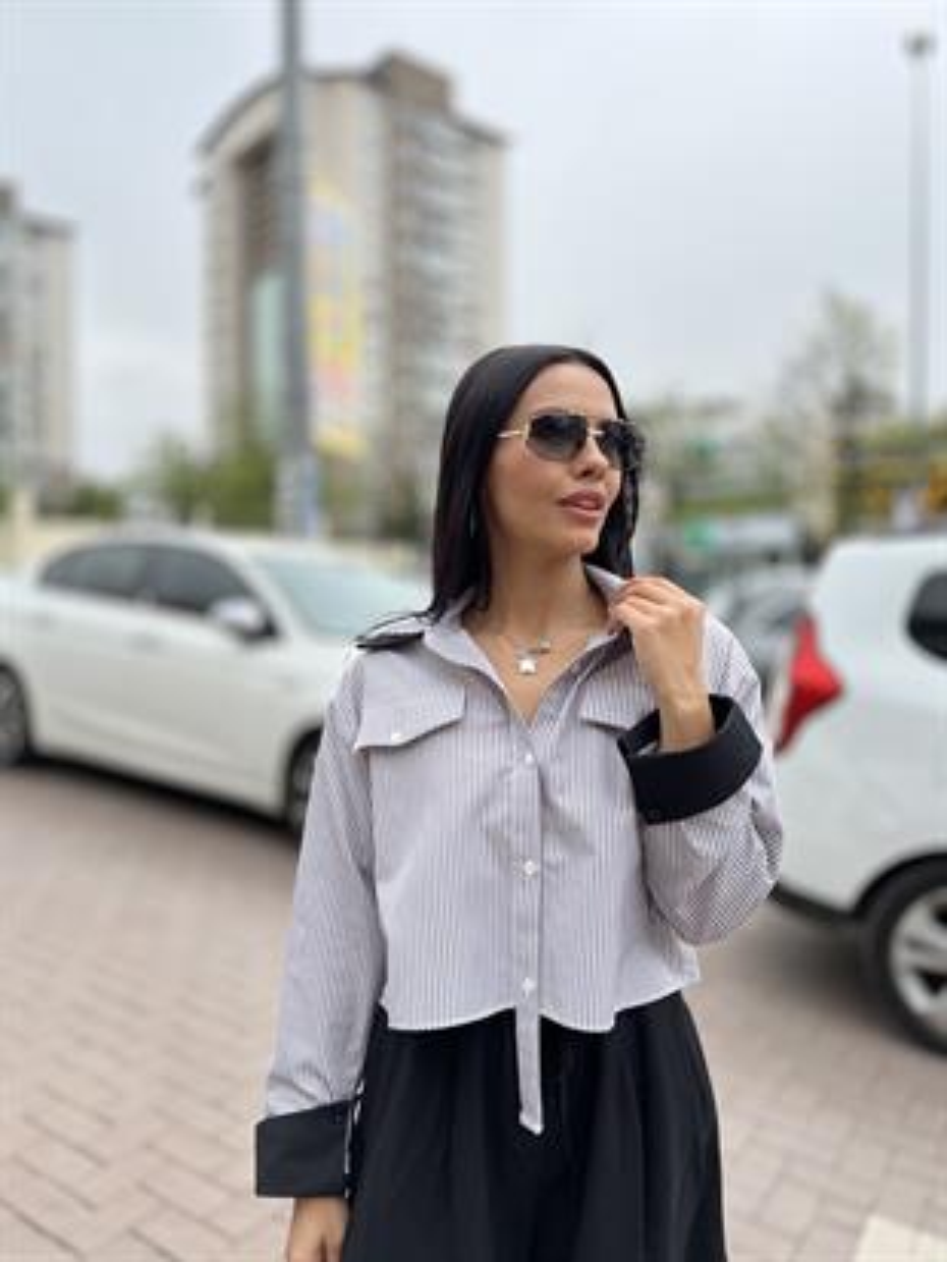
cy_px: 631
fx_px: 948
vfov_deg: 67.3
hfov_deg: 53.1
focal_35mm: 26
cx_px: 474
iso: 50
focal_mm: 5.7
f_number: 1.5
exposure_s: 1/3257
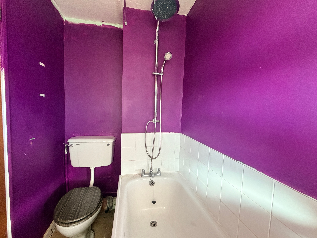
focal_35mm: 15
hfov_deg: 98.2
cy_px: 119
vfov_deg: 81.7
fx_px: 137
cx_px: 154
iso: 500
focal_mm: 2.22
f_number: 2.2
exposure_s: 1/60
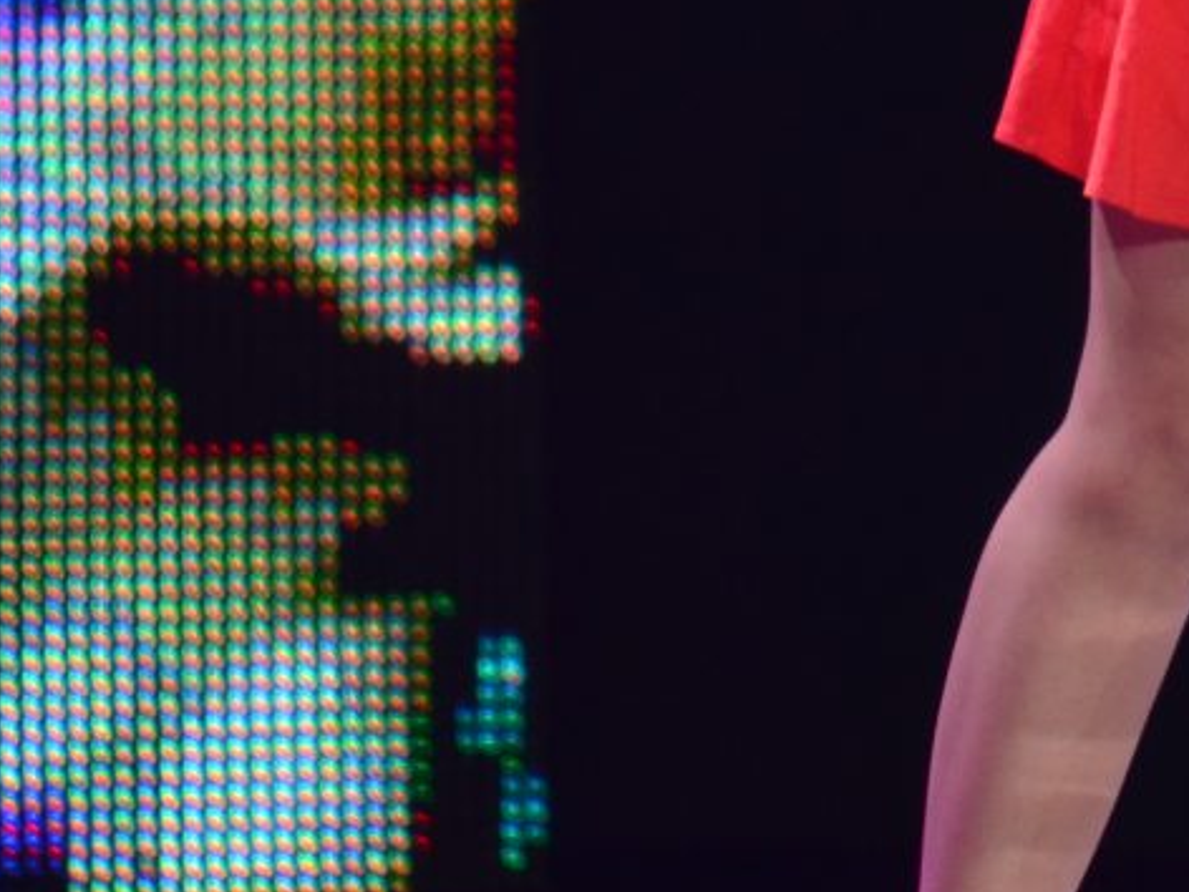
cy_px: -438
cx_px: 1325
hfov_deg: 1.6
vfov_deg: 1.2
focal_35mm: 1249
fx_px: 42901
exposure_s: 1/125
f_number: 5.6
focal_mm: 200
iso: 800
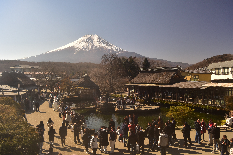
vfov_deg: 16.6
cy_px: 78
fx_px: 534
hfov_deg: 24.6
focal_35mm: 82
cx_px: 116
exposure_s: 1/250
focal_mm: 55
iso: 200
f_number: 8
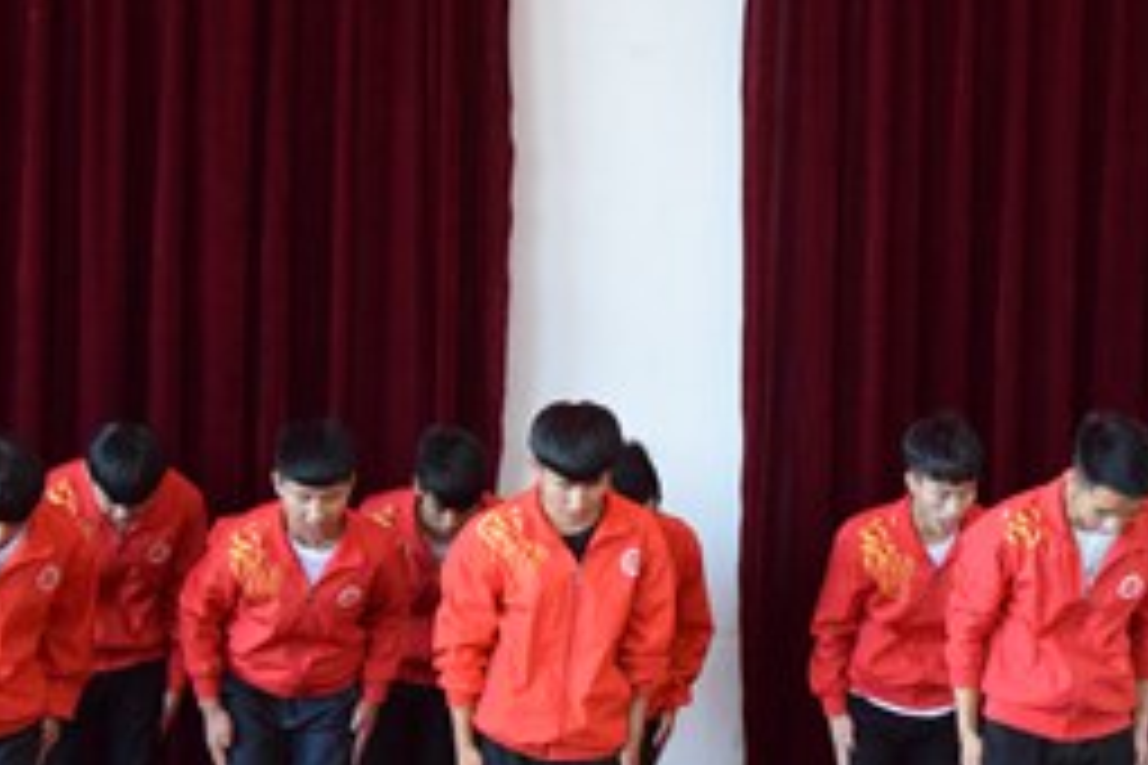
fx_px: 3603
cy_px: 346
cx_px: 792
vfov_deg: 12.1
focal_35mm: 113
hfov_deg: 18.0
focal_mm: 32
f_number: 4.2
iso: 3200
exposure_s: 1/60
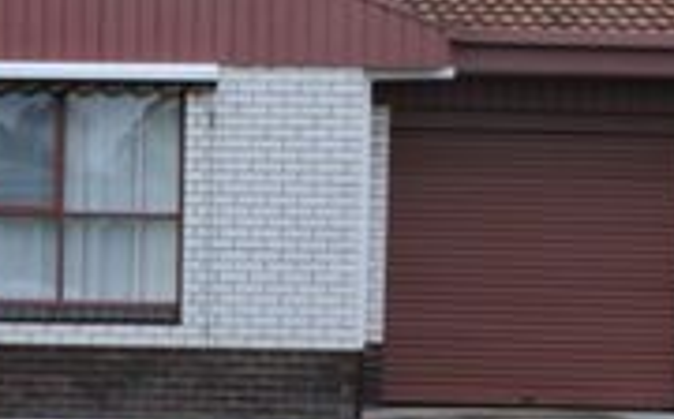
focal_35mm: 96
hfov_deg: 20.9
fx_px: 1761
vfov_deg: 13.5
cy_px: 339
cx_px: -15
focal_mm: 24
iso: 200
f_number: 5
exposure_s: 1/100
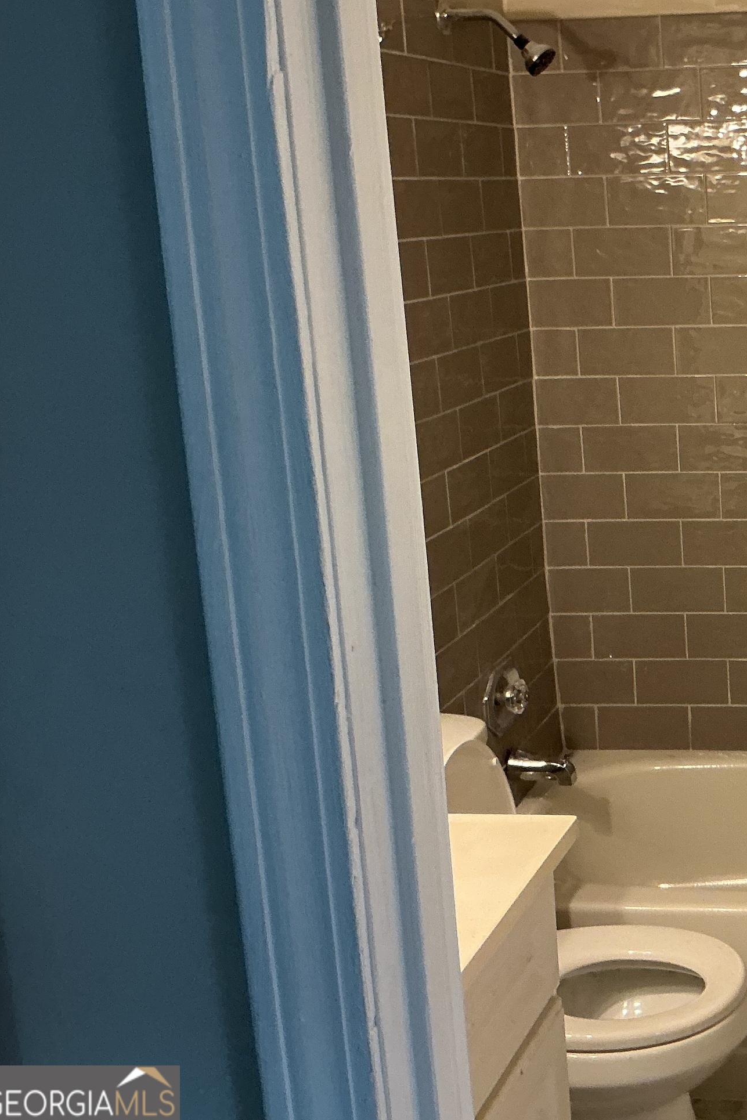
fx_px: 1494
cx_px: 871
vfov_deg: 41.0
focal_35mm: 48
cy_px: 464
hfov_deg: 25.5
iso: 125
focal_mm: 3
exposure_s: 1/60
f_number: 1.8
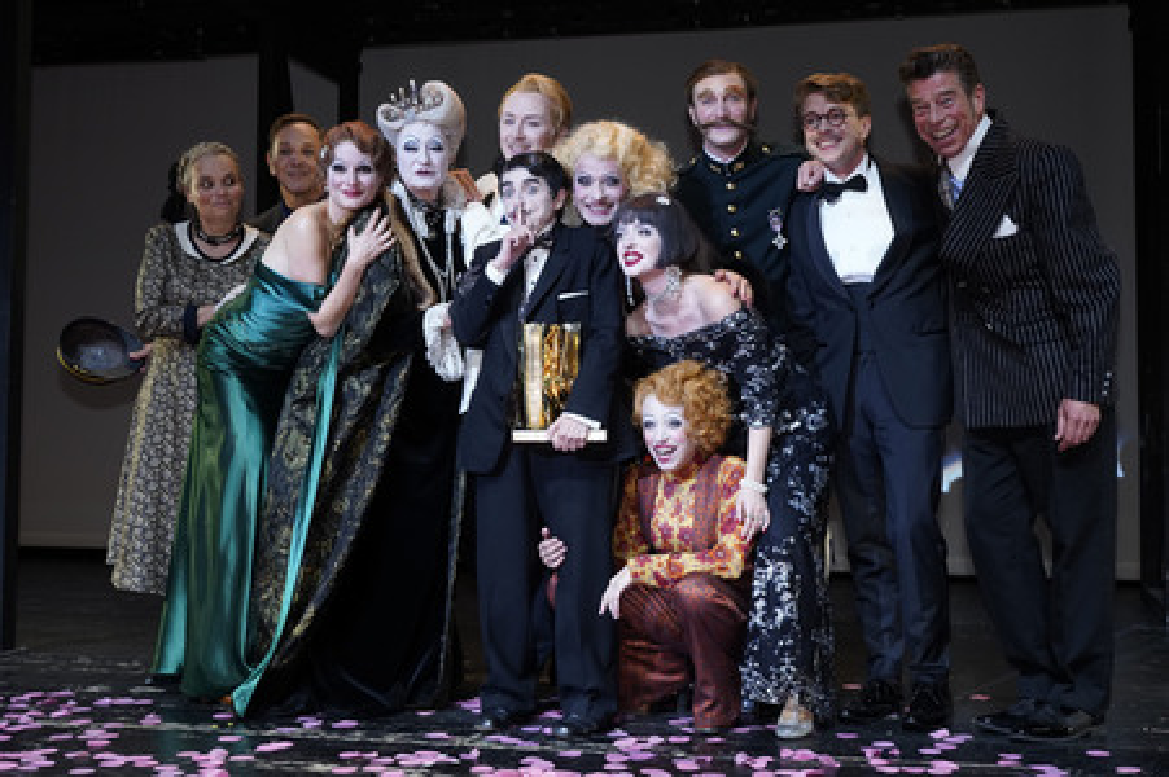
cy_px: 388
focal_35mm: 39
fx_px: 1265
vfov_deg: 34.2
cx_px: 584
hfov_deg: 49.6
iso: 1600
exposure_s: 1/250
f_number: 6.3
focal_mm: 39
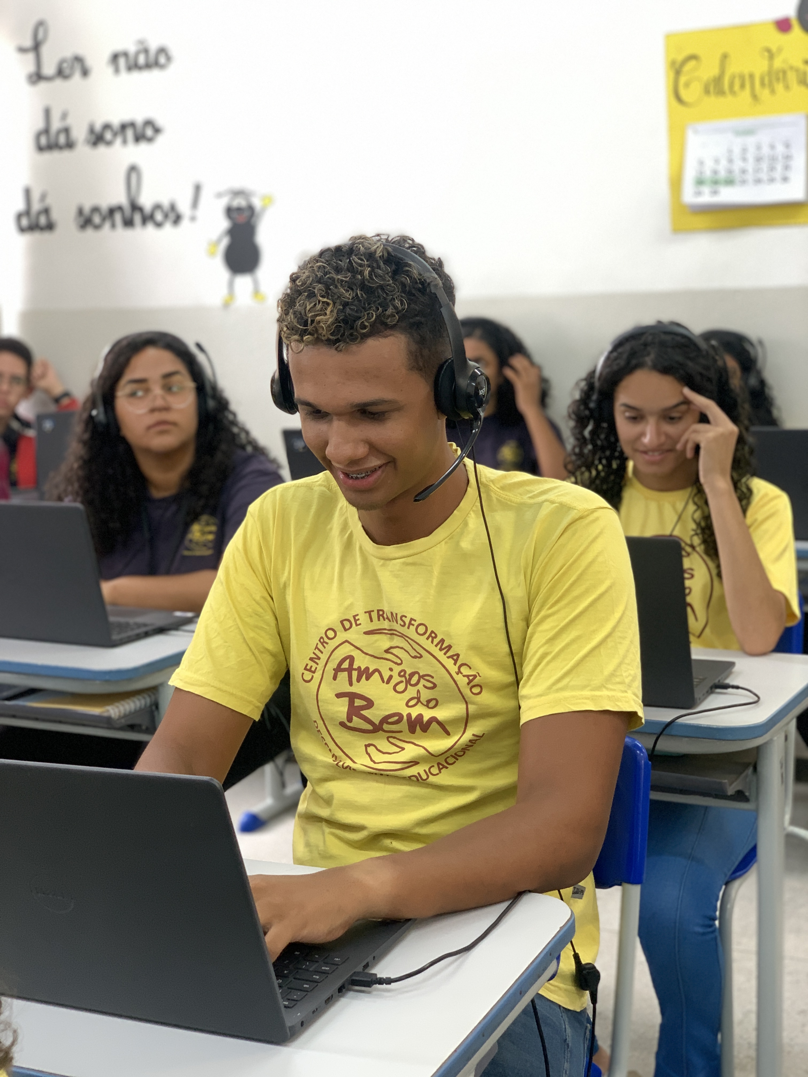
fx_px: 1618
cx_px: 404
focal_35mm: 52
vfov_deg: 36.8
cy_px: 538
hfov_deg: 28.0
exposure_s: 1/60
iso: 160
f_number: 2.4
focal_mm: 6
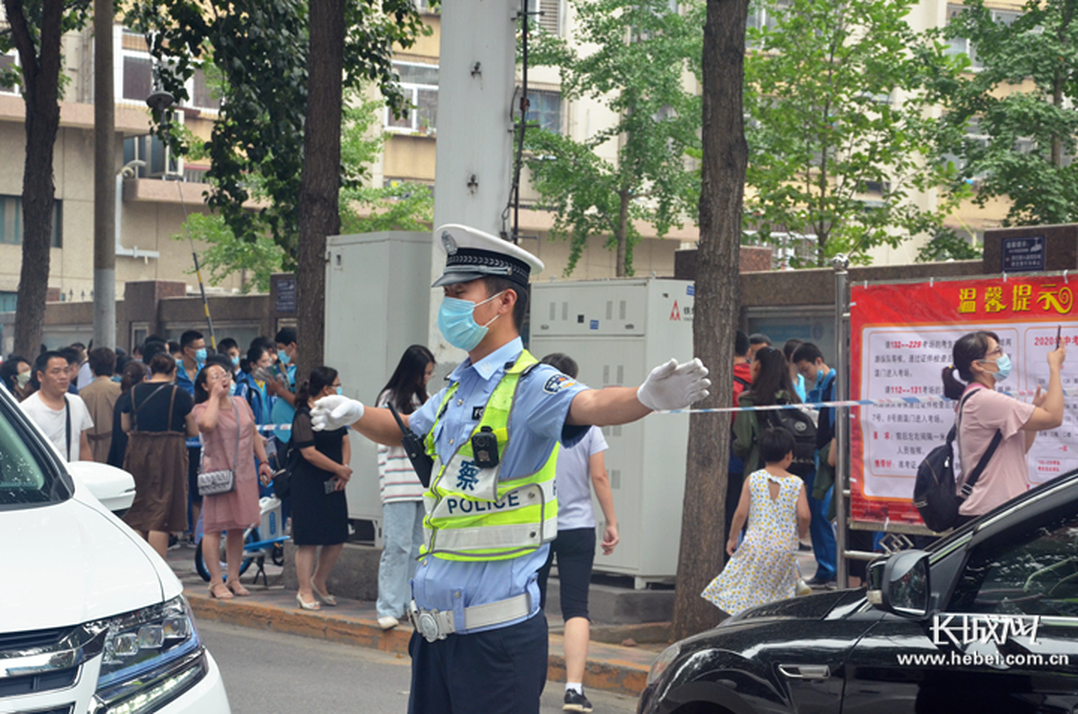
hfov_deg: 22.0
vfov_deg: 14.6
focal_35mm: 93
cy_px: 357
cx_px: 539
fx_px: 2779
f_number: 9
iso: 800
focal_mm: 62
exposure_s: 1/320
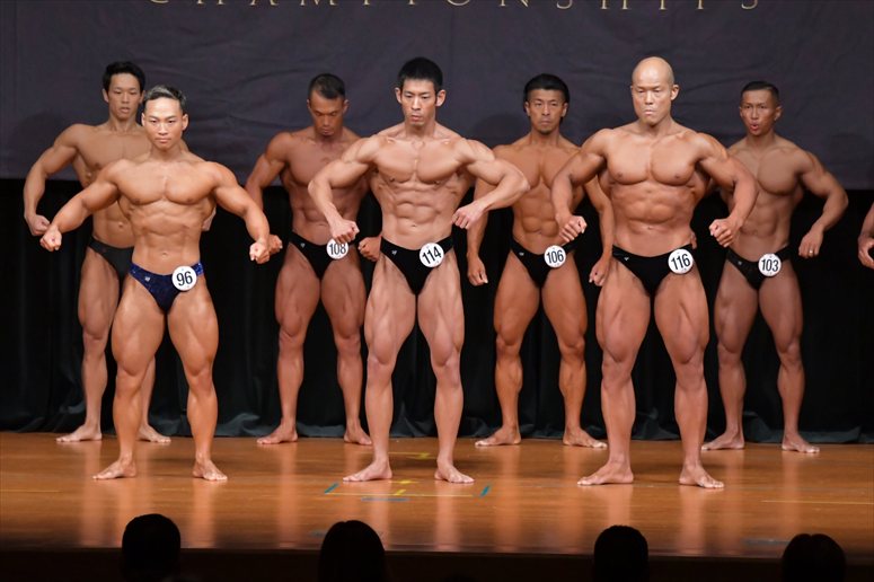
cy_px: 291
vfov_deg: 5.7
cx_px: 437
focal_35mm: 240
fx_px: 5824
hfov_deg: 8.6
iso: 5000
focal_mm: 160
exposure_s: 1/400
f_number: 5.6
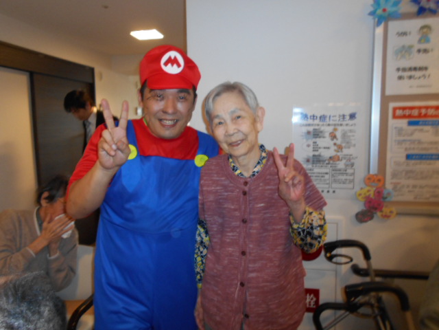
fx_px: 330
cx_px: 220
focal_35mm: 26
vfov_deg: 53.1
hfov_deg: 67.3
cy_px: 165
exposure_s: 1/25
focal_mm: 4.6
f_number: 3.2
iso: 200
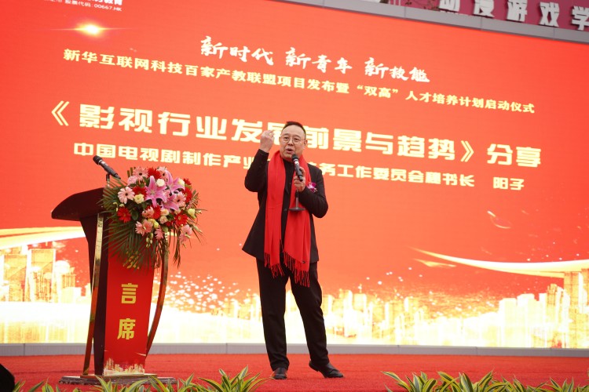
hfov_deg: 27.0
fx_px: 1227
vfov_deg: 18.2
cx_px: 294
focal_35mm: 75
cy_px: 196
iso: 200
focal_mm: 75
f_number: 2.8
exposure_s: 1/200
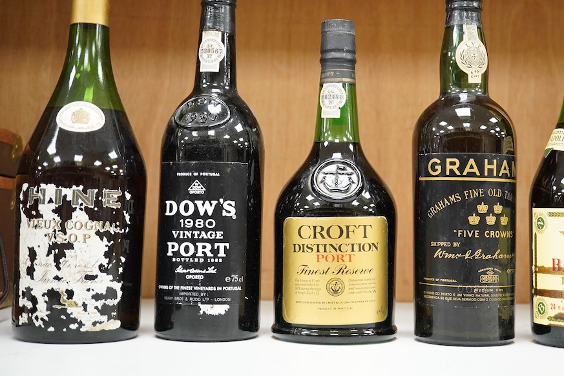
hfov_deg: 34.4
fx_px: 909
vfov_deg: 23.3
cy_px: 145
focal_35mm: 58
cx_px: 342
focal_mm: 30
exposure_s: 1/160
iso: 2500
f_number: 5.6
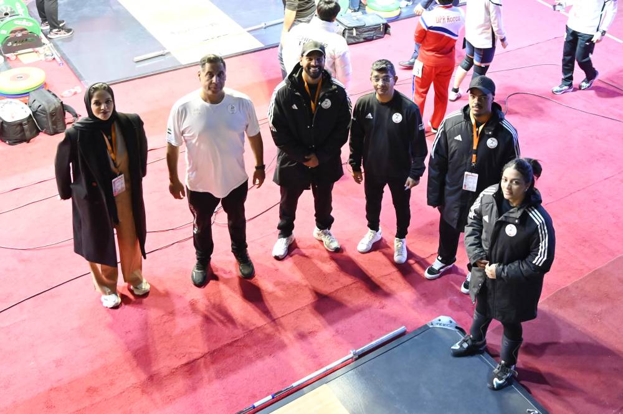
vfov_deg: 44.9
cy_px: 207
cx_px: 312
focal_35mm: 29
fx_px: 501
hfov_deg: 63.7
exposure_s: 1/80
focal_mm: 29
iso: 6400
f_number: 4.5
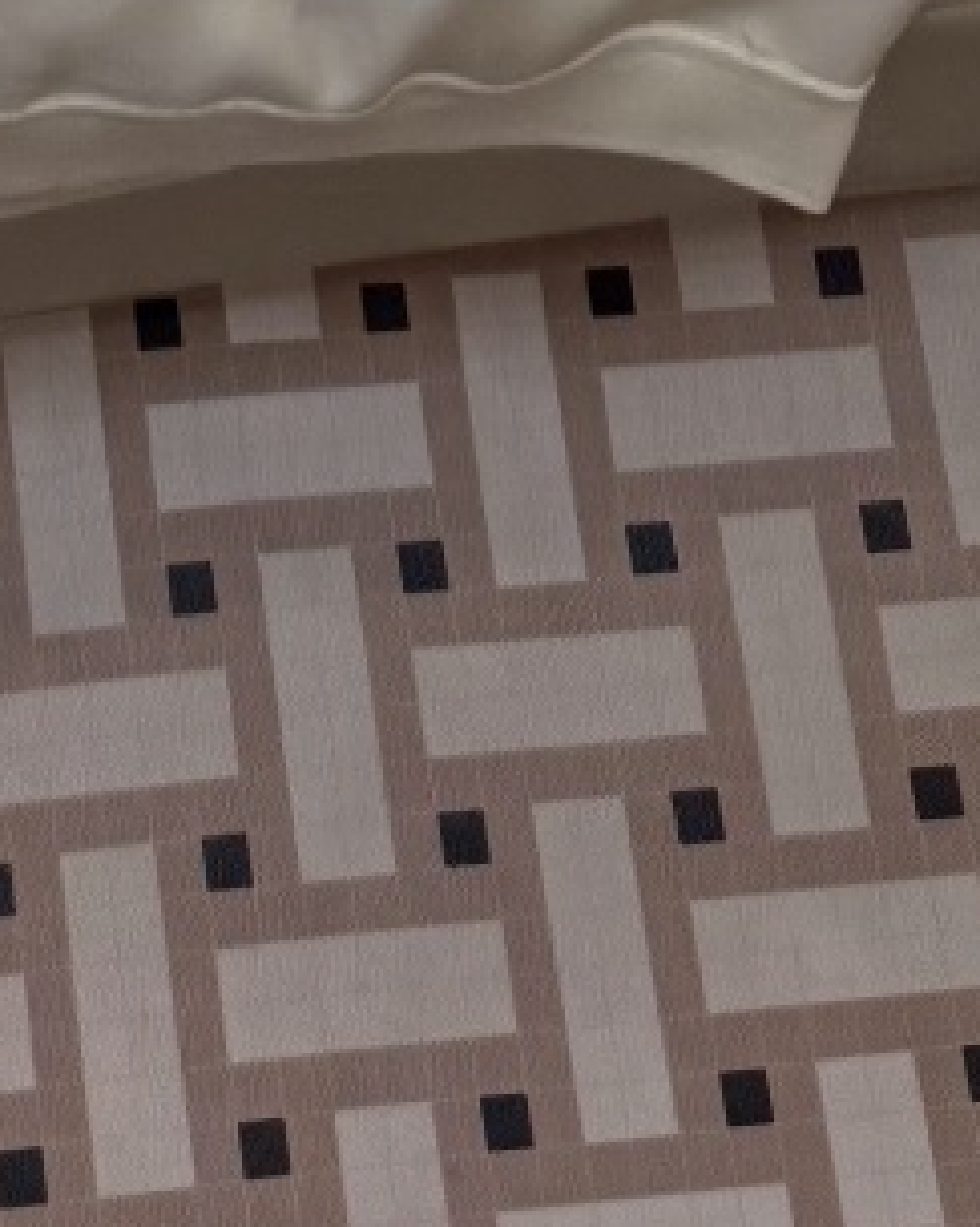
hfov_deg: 13.6
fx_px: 4026
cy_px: -1663
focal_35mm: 111
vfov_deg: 13.2
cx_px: -85
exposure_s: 1/555
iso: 80
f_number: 1.78
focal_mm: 6.76
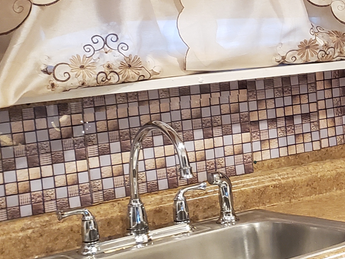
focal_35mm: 96
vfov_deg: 15.4
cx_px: 435
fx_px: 957
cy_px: 92
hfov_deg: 19.1
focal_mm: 4.3
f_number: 1.5
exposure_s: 1/40
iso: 320
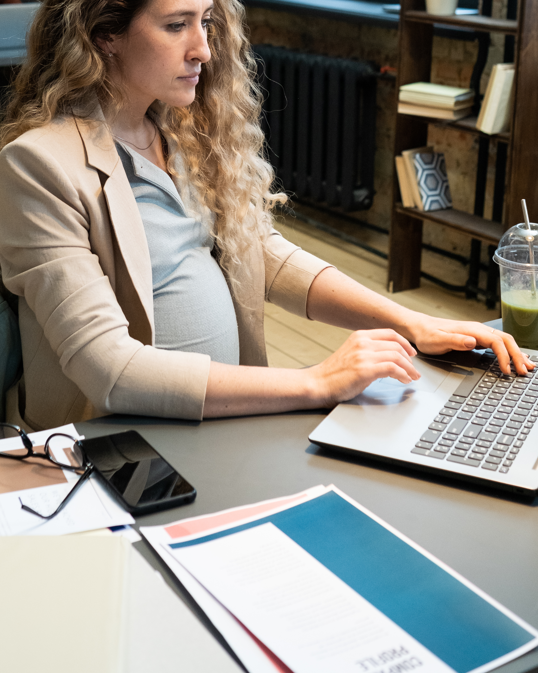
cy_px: 117
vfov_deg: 32.0
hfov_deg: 26.6
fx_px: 1134
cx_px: 192
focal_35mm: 57
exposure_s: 1/160
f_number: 2.8
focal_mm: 23
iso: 800
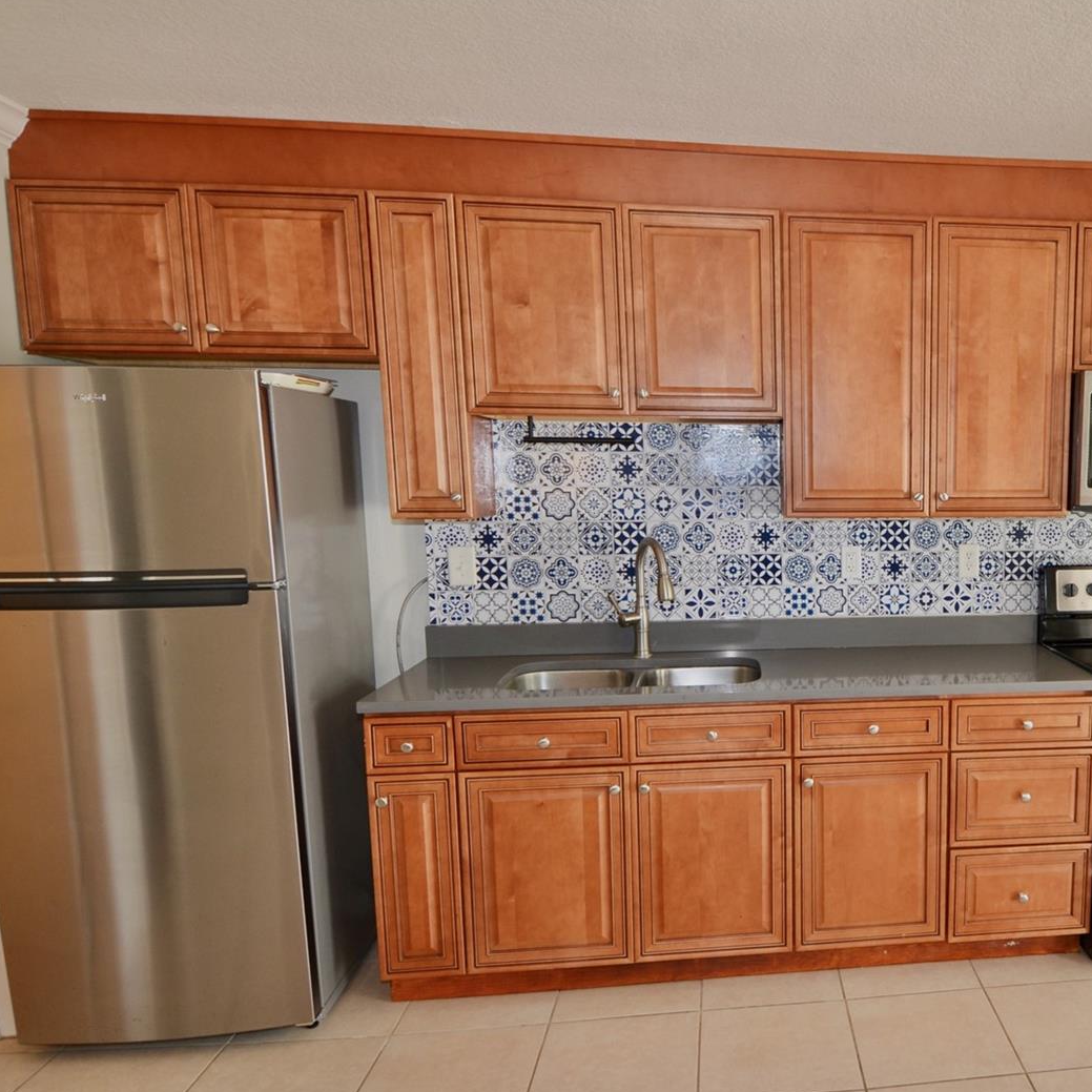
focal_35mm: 47
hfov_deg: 35.4
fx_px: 1677
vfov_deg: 36.1
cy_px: 544
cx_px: 787
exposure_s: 1/60
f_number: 4
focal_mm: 24
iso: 220
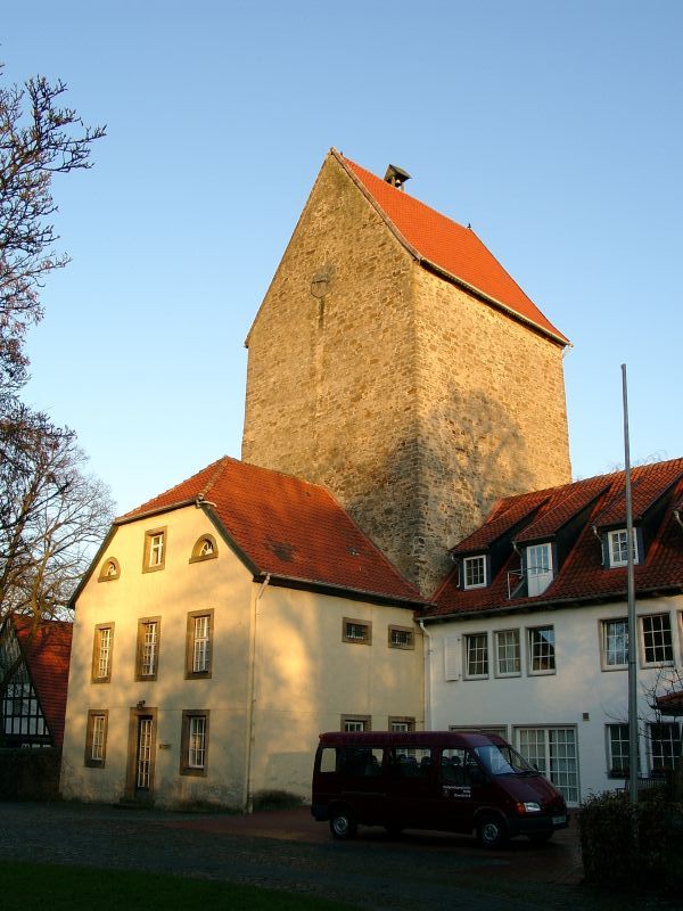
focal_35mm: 34
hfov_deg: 41.8
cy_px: 456
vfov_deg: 54.0
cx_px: 342
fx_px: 894
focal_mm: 7.13
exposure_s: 1/139
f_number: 4
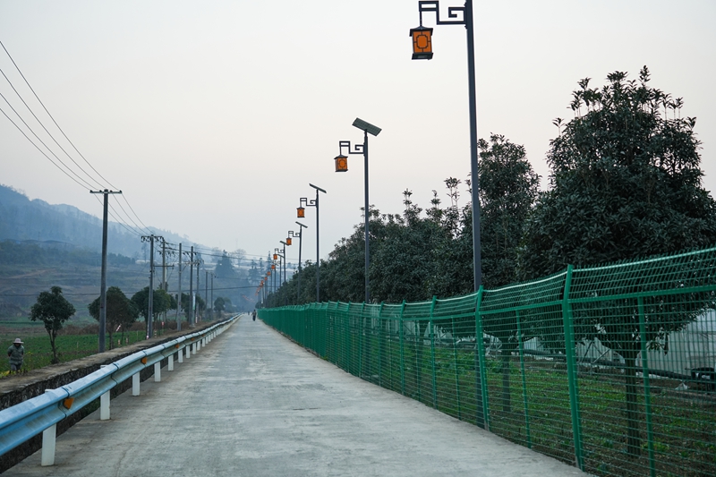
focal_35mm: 52
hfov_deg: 38.2
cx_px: 358
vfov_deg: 26.0
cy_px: 238
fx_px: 1034
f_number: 4
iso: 640
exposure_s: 1/250
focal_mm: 52
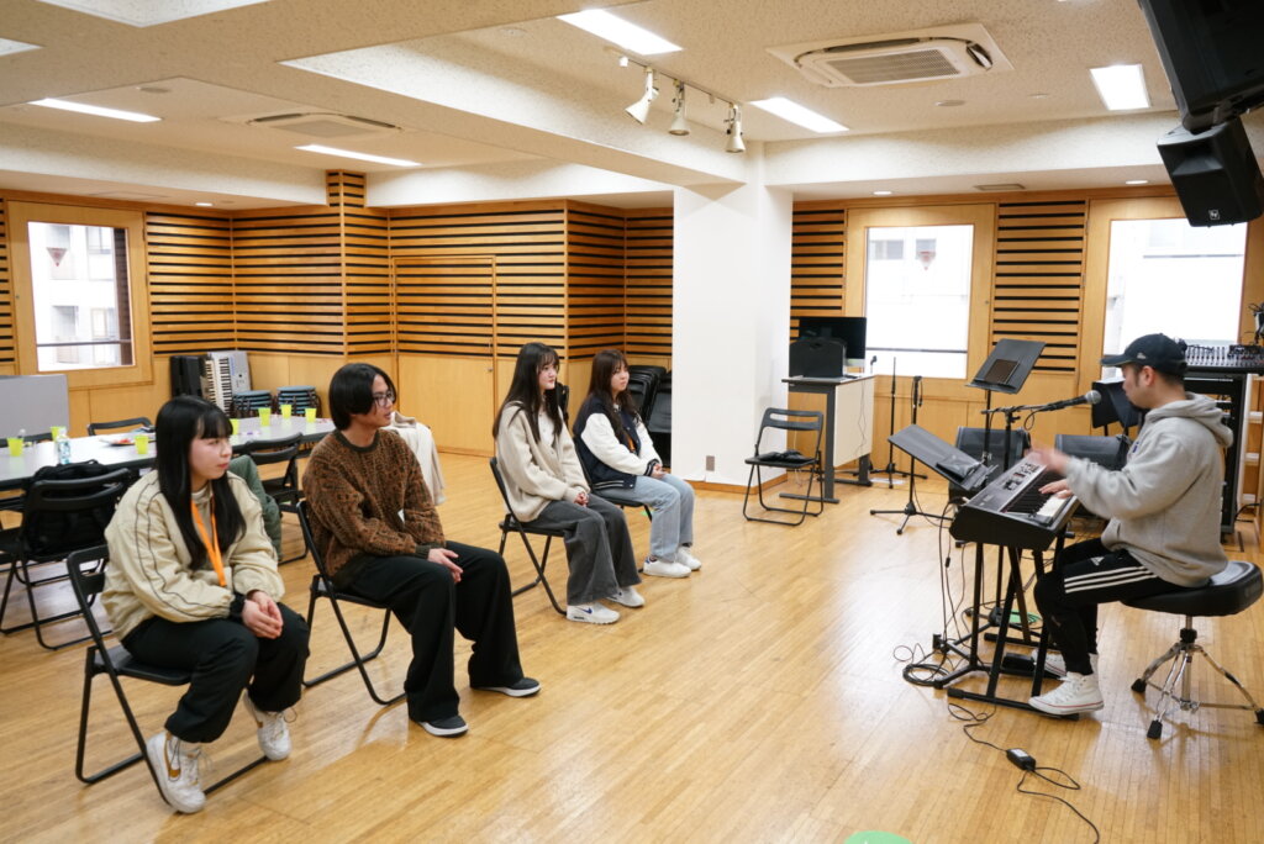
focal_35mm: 28
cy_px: 422
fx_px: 984
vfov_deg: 46.5
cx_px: 632
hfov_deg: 65.4
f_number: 8
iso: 2000
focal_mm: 28
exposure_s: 1/50
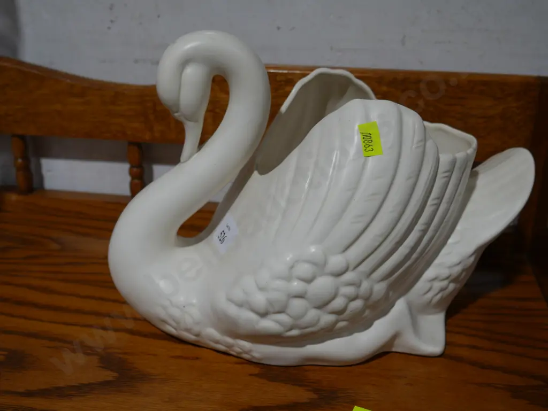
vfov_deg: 36.0
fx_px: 634
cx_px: 274
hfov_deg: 46.8
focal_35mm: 40
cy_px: 206
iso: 200
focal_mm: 20
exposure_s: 1/80
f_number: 4.4
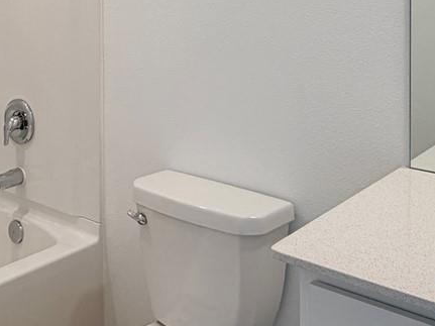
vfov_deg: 26.3
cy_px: -13
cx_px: 159
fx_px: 653
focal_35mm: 52
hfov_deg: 36.6
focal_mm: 2.22
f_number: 2.2
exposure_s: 1/120
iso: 125
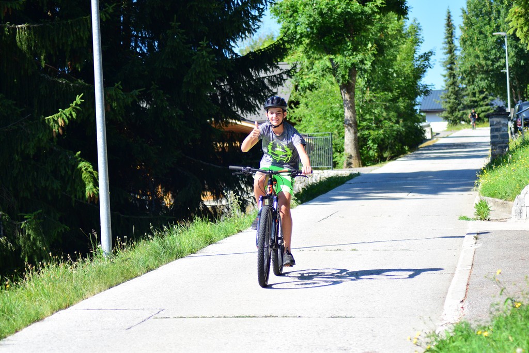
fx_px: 1543
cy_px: 176
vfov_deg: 13.0
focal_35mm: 105
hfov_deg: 19.5
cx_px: 264
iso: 360
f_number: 4
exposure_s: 1/1250
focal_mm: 70
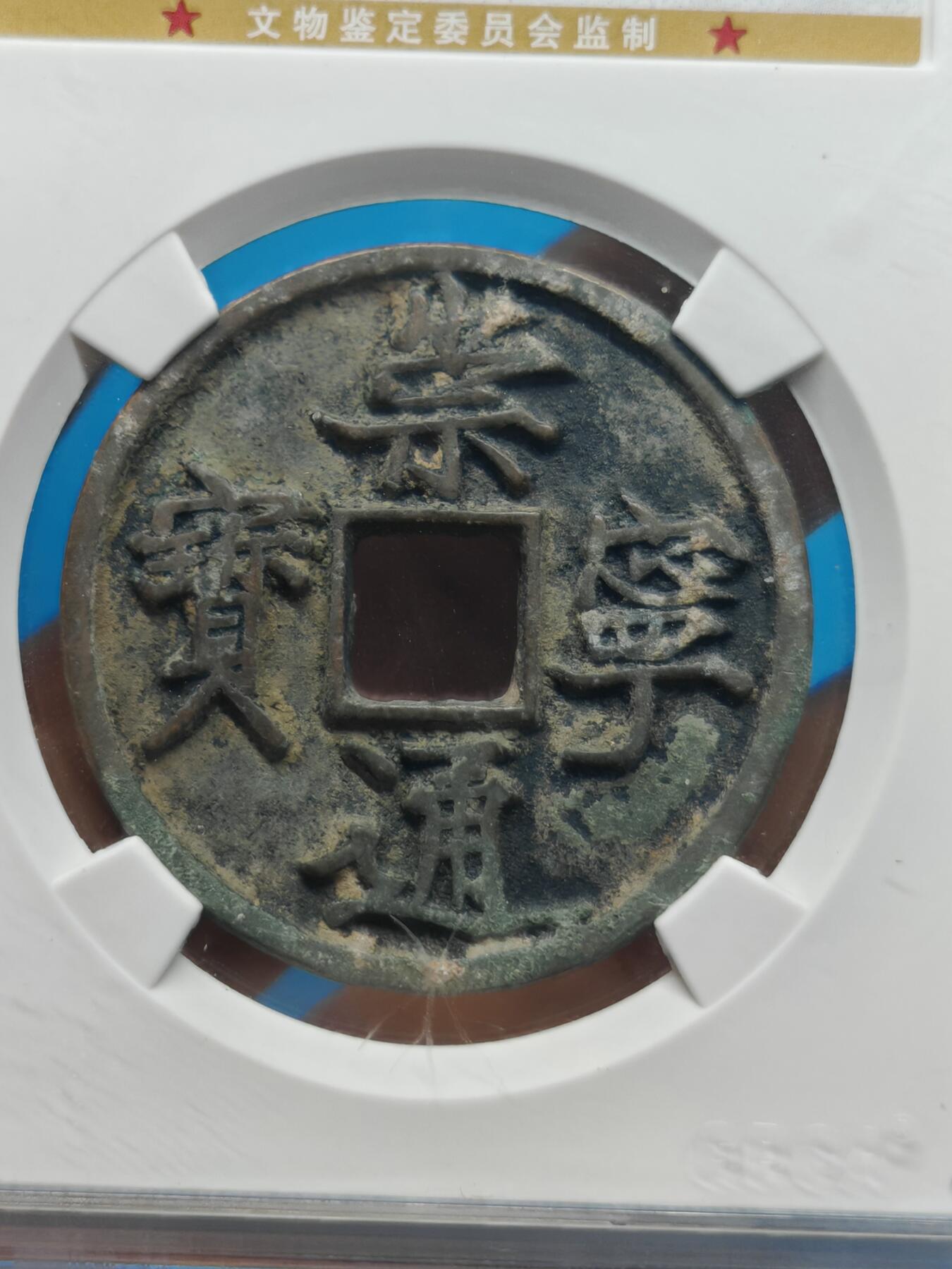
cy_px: 634
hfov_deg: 15.6
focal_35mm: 95
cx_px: 476
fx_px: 3484
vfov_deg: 20.7
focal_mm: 7.62
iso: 50
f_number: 1.6
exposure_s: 1/130
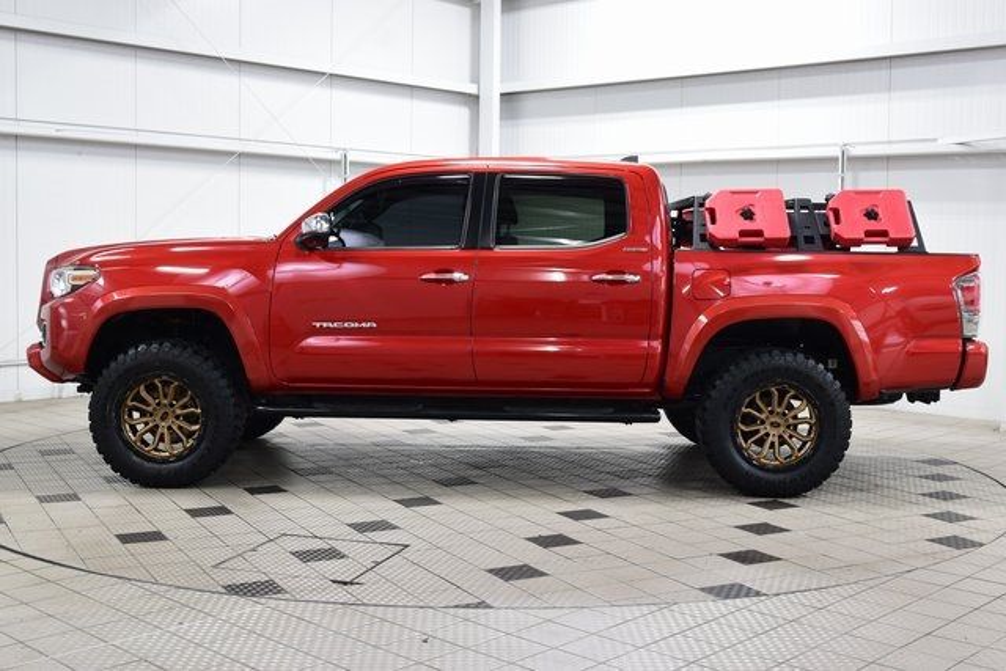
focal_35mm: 45
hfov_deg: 43.6
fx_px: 1258
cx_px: 503
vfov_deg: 29.9
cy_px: 336
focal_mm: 30
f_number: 6.3
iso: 640
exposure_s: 1/15
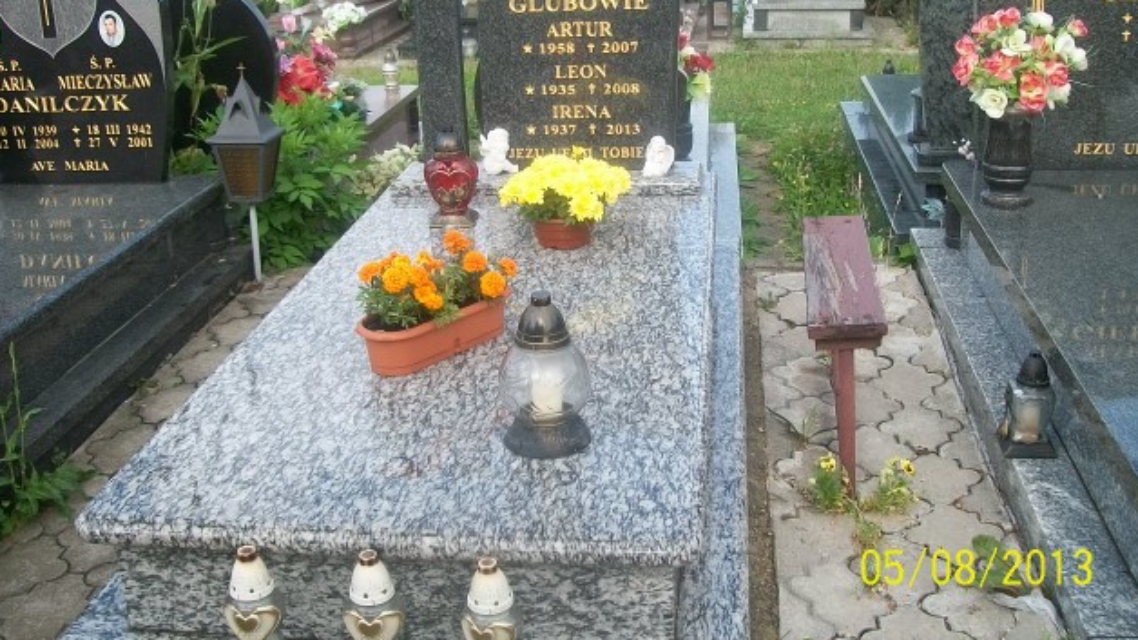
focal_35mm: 40
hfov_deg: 50.5
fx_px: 1207
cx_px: 573
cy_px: 225
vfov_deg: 29.5
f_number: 2.7
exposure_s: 1/500
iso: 80
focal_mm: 6
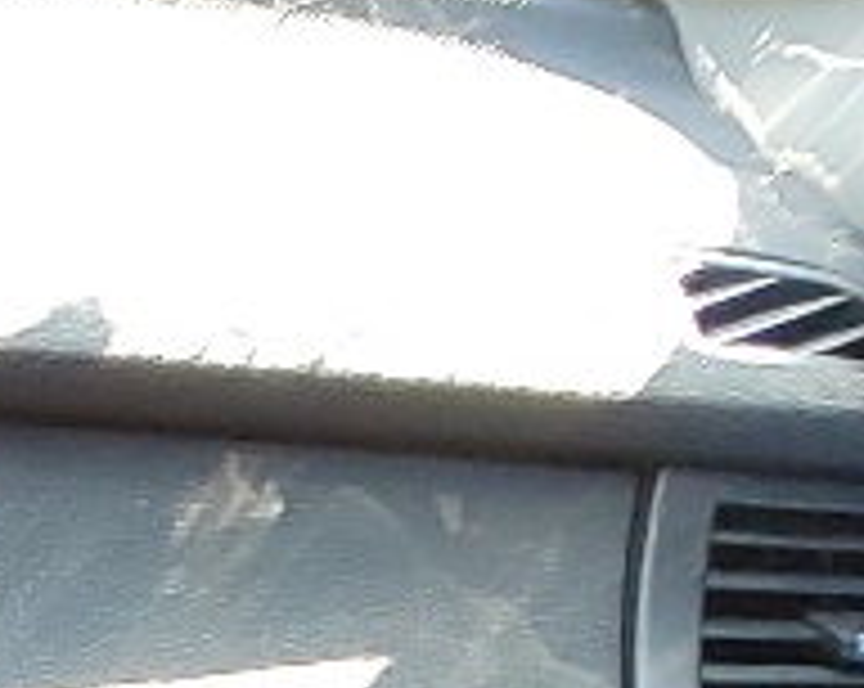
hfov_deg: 7.9
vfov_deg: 6.3
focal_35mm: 212
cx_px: -1724
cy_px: 2491
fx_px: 5413
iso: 63
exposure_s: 1/120
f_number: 1.5
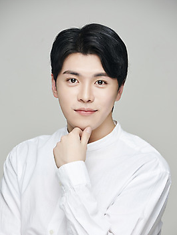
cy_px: 132
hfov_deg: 6.8
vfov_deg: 9.1
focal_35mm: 218
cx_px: 88
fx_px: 1485
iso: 64
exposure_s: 1/125
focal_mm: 200
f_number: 8
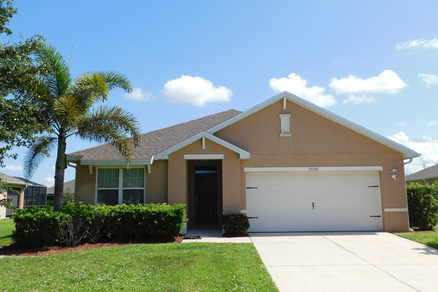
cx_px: 215
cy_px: 140
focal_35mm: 32
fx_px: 389
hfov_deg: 58.7
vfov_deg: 41.1
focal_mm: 5.3
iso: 125
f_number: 3.2
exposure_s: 1/1250
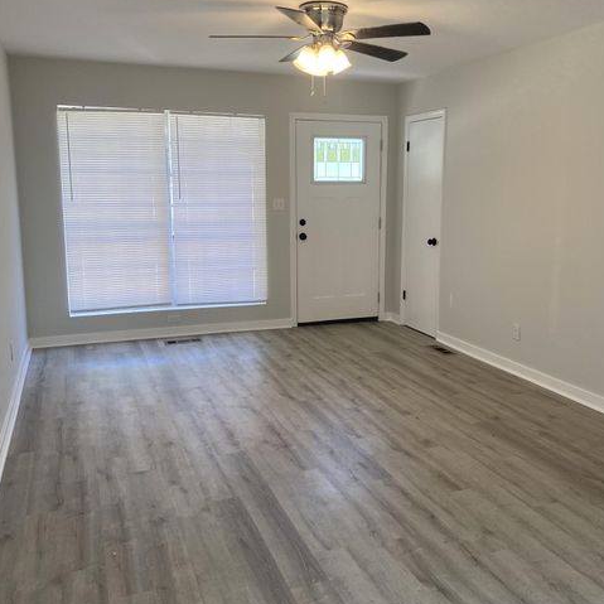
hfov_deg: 51.1
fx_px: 632
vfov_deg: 51.1
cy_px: 305
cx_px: 311
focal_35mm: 32
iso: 80
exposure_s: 1/122
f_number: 1.8
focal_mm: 4.25
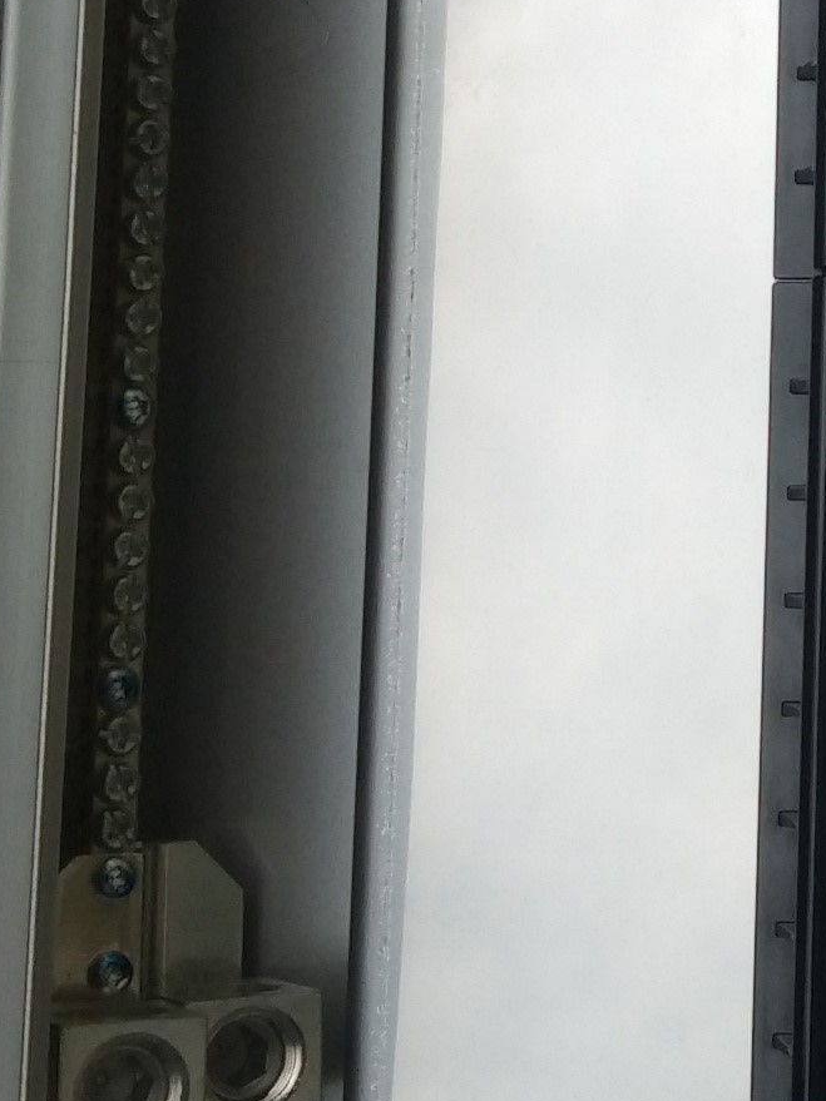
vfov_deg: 13.7
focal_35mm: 142
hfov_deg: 10.1
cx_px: 1242
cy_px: -35
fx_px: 4519
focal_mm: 3.65
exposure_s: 1/1568
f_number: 2.2
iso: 50
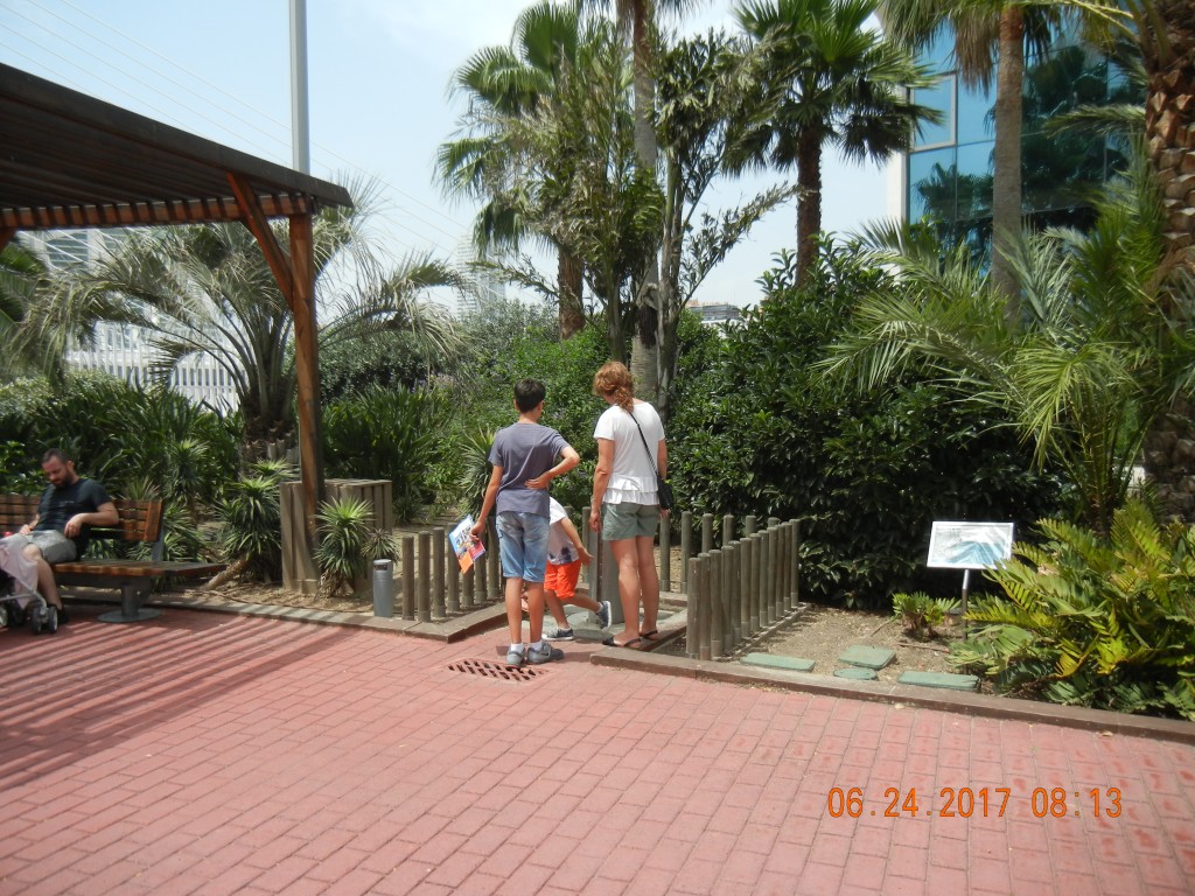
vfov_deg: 46.8
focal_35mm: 30
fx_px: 1036
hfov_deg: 60.0
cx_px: 598
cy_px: 448
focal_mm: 5.4
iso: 160
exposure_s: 1/285
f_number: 7
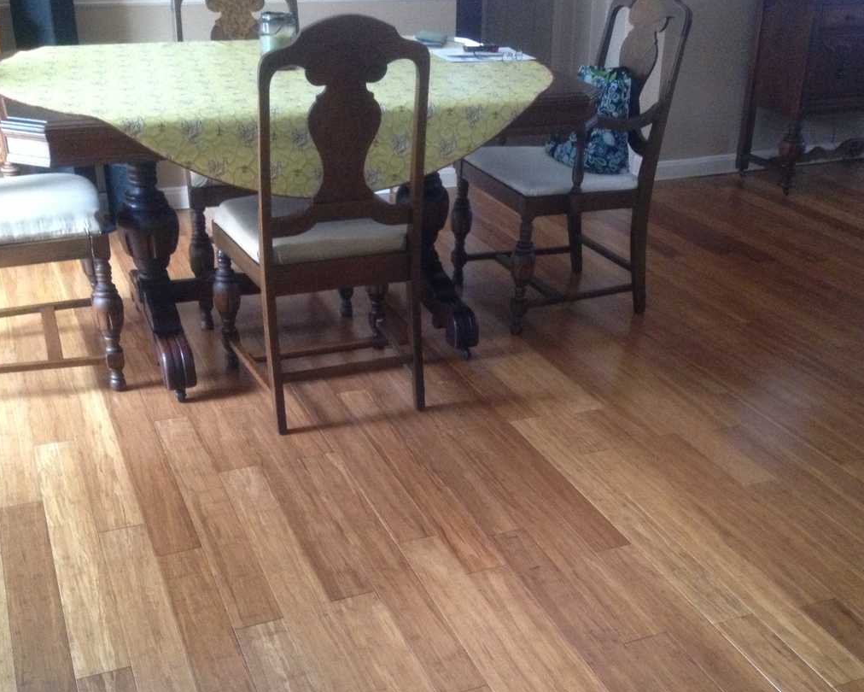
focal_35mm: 45
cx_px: 477
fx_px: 1151
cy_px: 411
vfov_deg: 33.4
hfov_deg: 41.1
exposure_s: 1/16
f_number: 2.4
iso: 400
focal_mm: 4.28
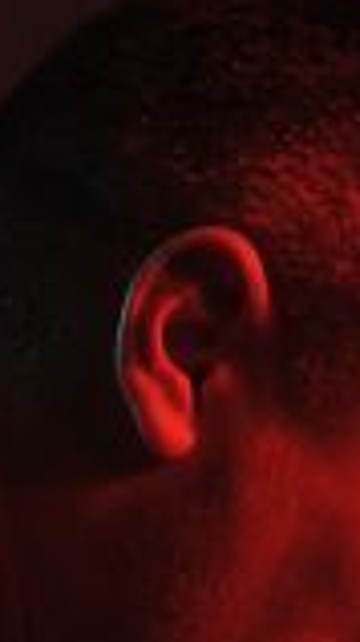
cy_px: 913
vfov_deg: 2.7
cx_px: 107
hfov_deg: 1.5
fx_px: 13474
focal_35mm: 791
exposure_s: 1/30
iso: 1600
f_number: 3.2
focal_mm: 200
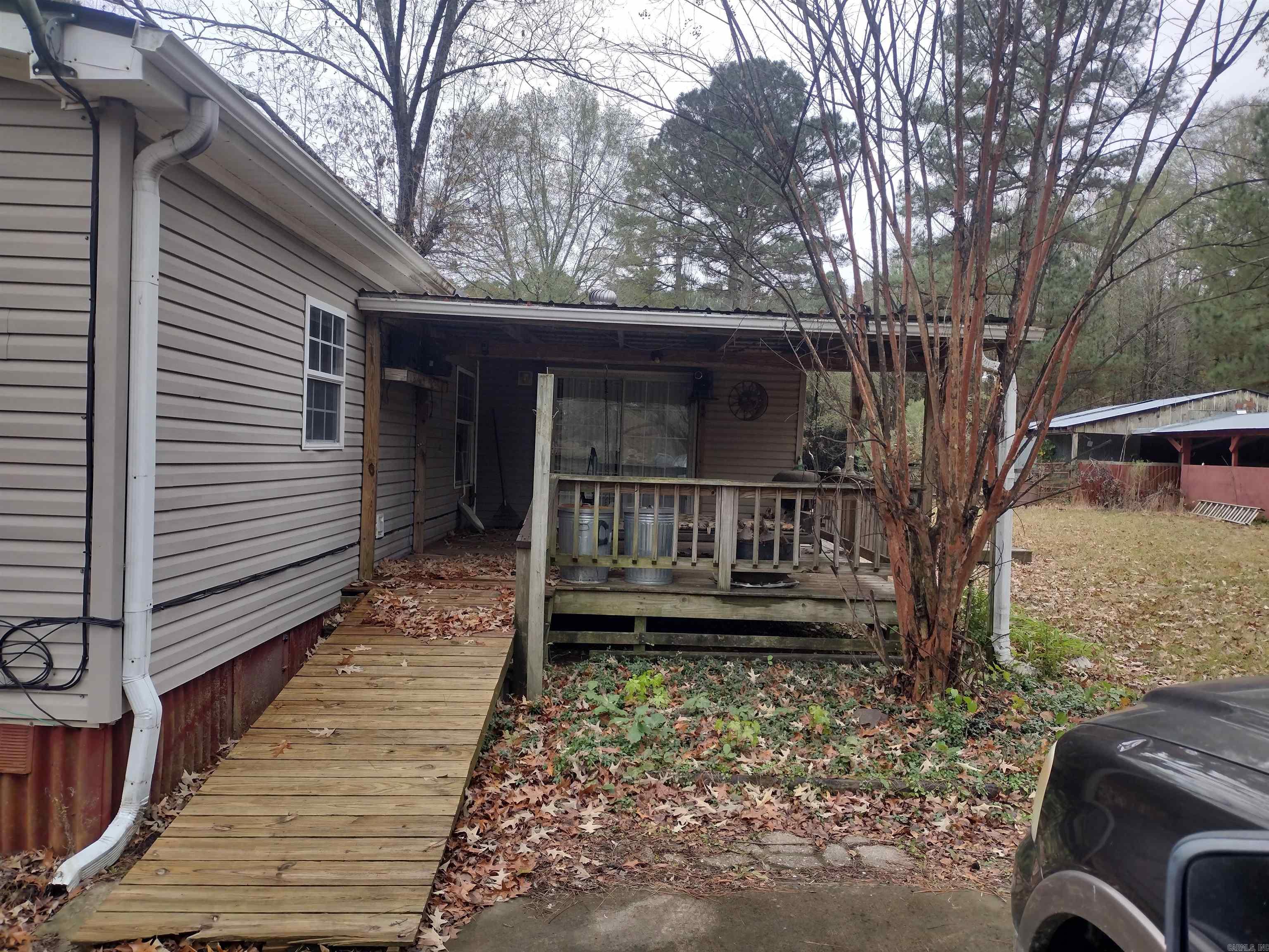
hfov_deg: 65.3
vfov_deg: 51.4
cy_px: 476
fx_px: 990
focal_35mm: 27
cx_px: 634
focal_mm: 4.71
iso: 100
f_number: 1.7
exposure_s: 1/162
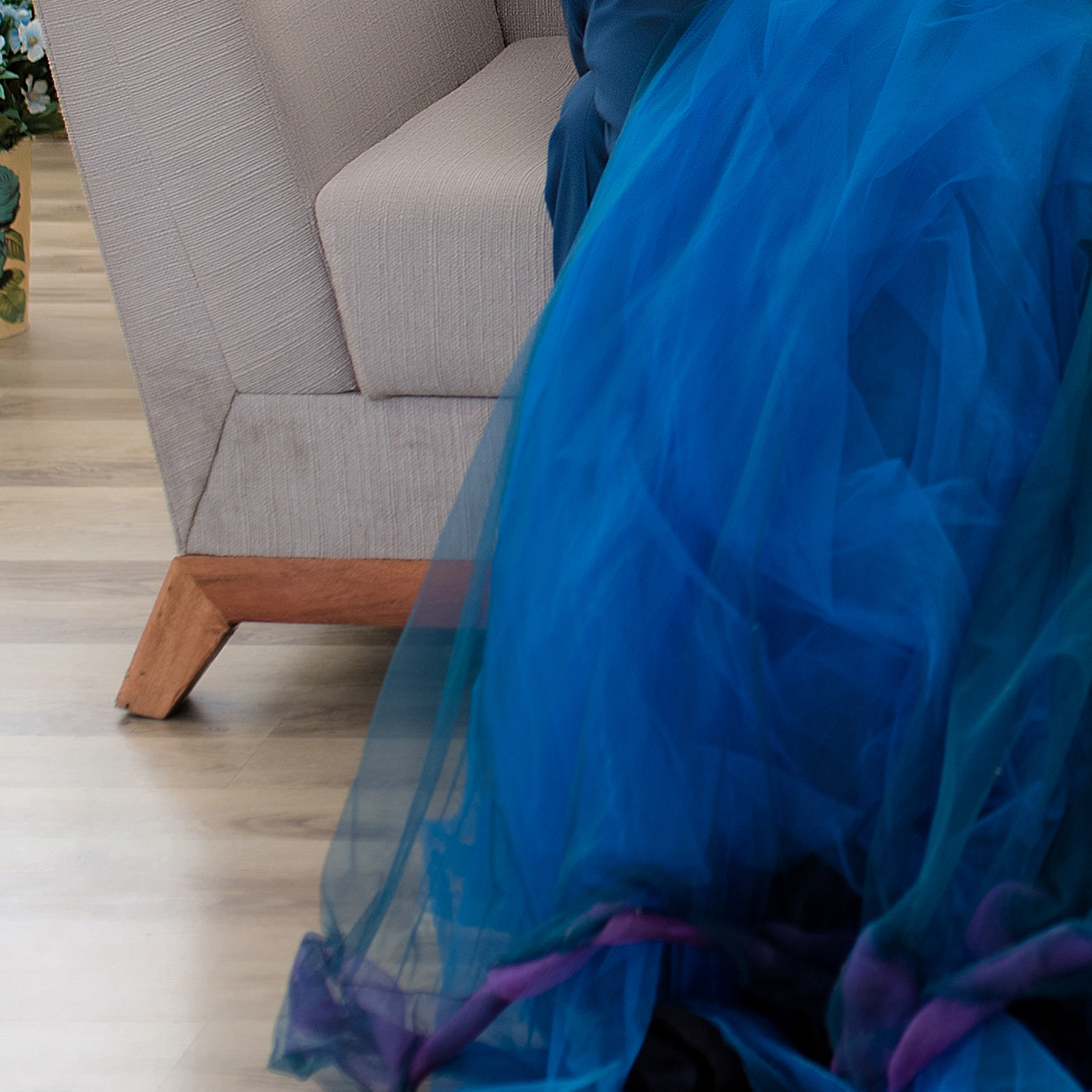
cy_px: -208
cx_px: 1333
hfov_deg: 13.2
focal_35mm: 128
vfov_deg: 13.3
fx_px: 4568
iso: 100
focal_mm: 35
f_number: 2.5
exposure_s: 1/400
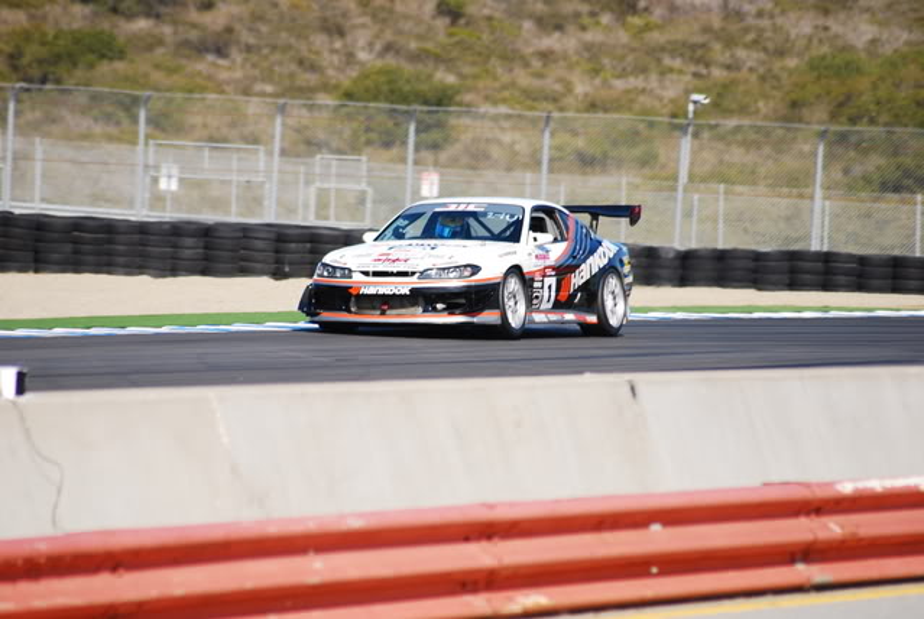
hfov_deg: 5.7
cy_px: 310
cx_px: 462
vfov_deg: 3.8
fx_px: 9253
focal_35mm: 360
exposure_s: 1/500
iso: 100
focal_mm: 240
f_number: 5.3
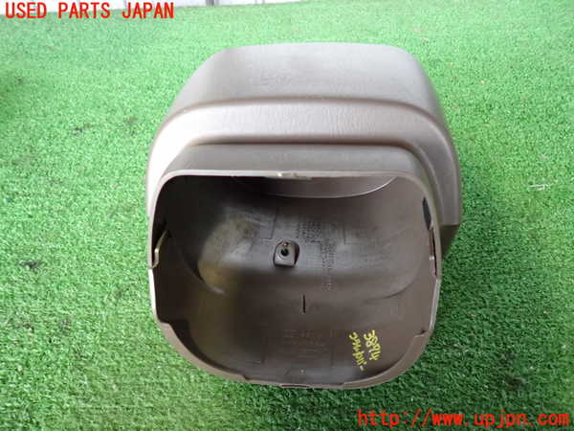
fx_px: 464
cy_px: 216
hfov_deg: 63.4
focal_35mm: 28
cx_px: 287
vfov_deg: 49.7
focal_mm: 5.05
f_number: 2.2
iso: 640
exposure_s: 1/30
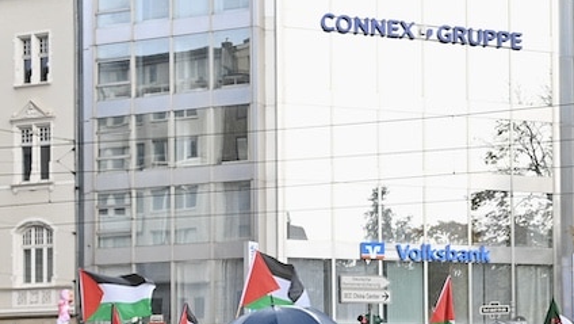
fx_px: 1310
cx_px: 520
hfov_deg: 24.0
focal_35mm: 86
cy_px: 363
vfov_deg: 13.8
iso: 720
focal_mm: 34
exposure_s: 1/125
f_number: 3.5
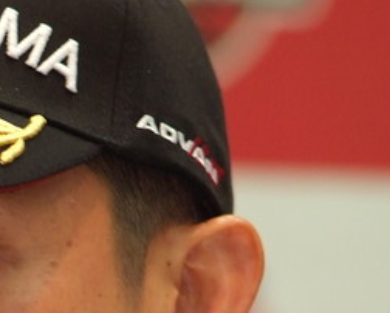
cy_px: 350
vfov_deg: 2.1
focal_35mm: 723
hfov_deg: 2.7
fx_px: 8352
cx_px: -108
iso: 1600
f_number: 2.8
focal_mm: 180
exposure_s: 1/125
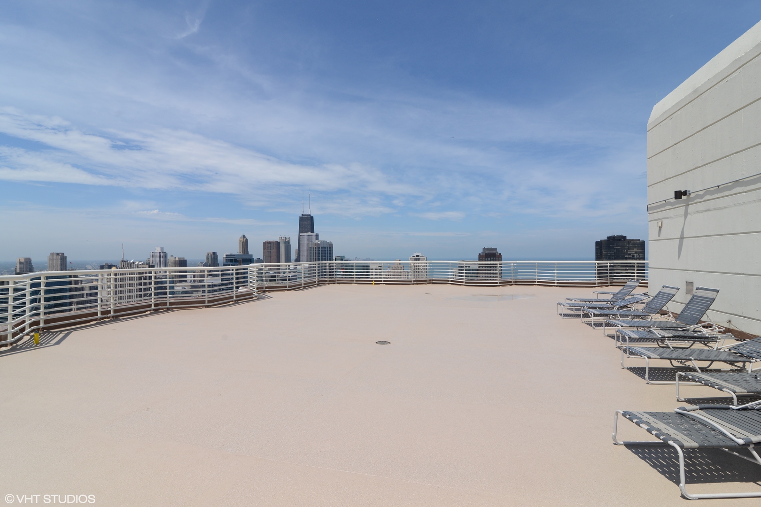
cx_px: 380
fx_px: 380
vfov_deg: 67.4
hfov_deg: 90.0
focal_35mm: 18
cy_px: 254
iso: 400
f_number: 8
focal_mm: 18
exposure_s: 1/1600
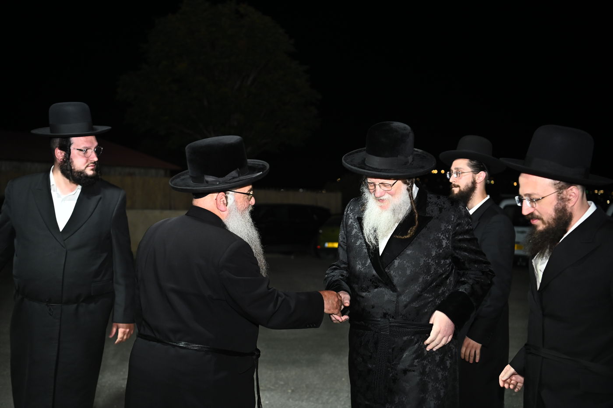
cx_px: 306
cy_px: 204
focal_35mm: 46
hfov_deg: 42.8
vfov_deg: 29.2
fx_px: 783
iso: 1250
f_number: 3.2
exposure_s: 1/200
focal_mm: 46
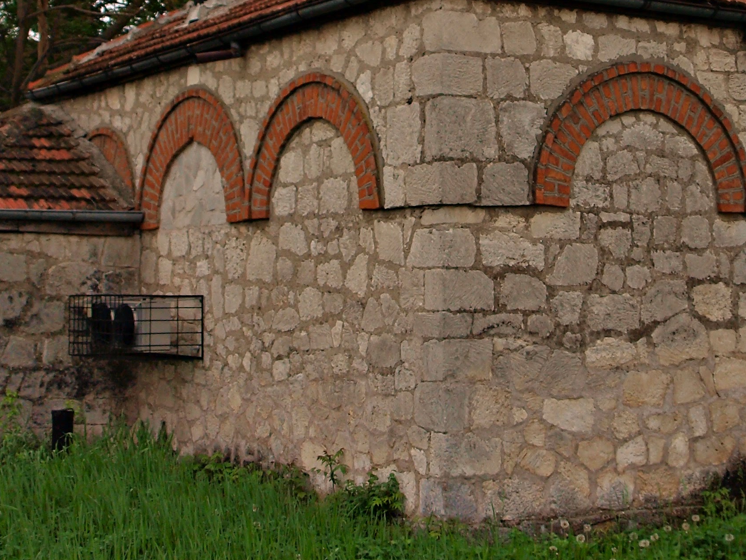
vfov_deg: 22.2
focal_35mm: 65
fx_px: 1401
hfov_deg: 29.7
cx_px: 472
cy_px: 98
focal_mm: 15
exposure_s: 1/1000
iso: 400
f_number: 3.6
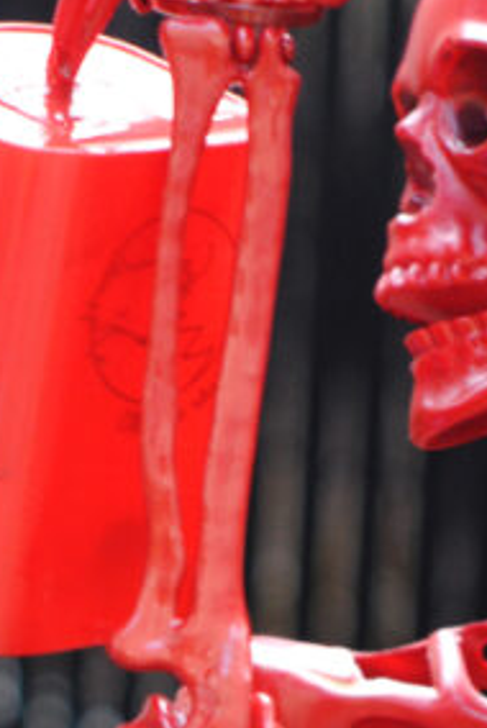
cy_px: 690
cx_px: 409
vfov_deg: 7.6
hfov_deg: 5.1
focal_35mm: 270
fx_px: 5465
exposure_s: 1/50
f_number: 3.5
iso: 200
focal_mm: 50
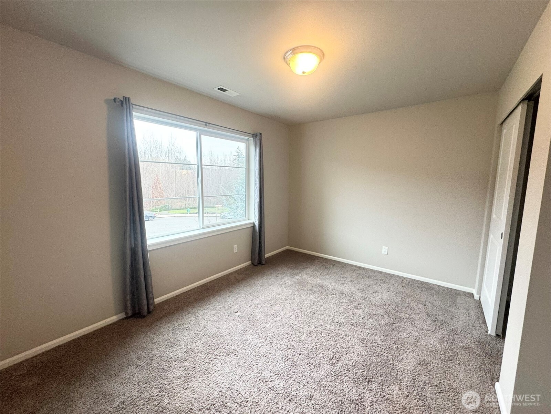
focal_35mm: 14
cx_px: 276
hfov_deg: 102.1
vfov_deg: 85.7
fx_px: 223
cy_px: 207
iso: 125
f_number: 2.2
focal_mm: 2.22
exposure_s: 1/120
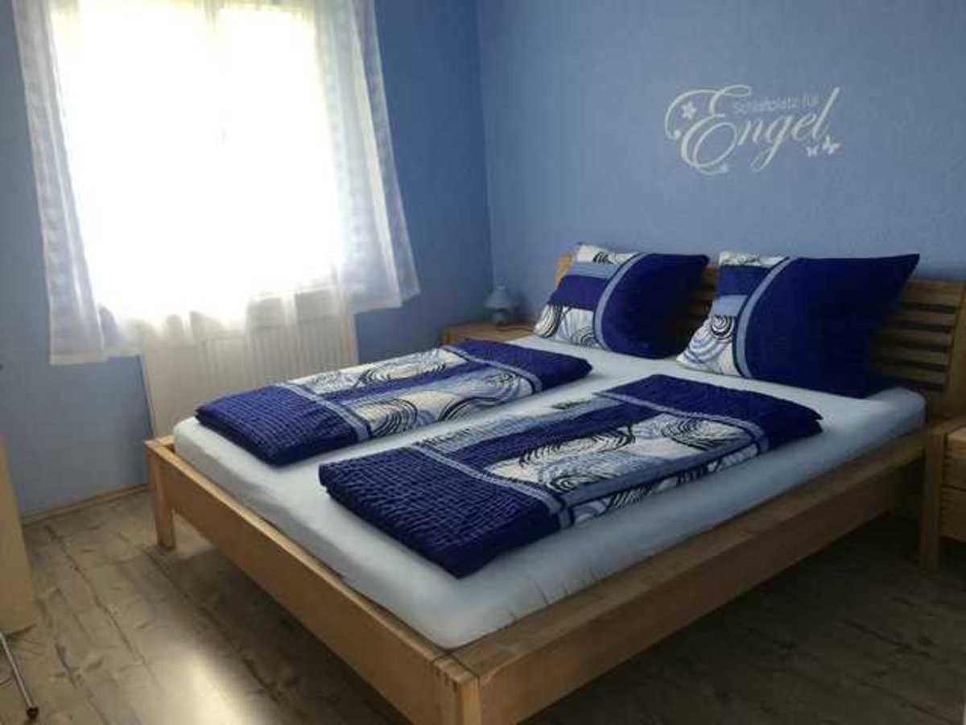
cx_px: 483
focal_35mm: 29
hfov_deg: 61.7
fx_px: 809
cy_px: 362
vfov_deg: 48.2
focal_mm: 4.15
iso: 32
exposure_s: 1/15
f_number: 2.2
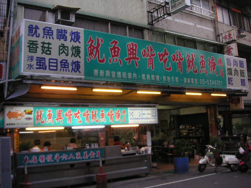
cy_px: 94
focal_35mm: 37
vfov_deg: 38.7
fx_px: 268
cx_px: 126
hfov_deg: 50.1
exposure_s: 1/45
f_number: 2.8
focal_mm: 6.1
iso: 80
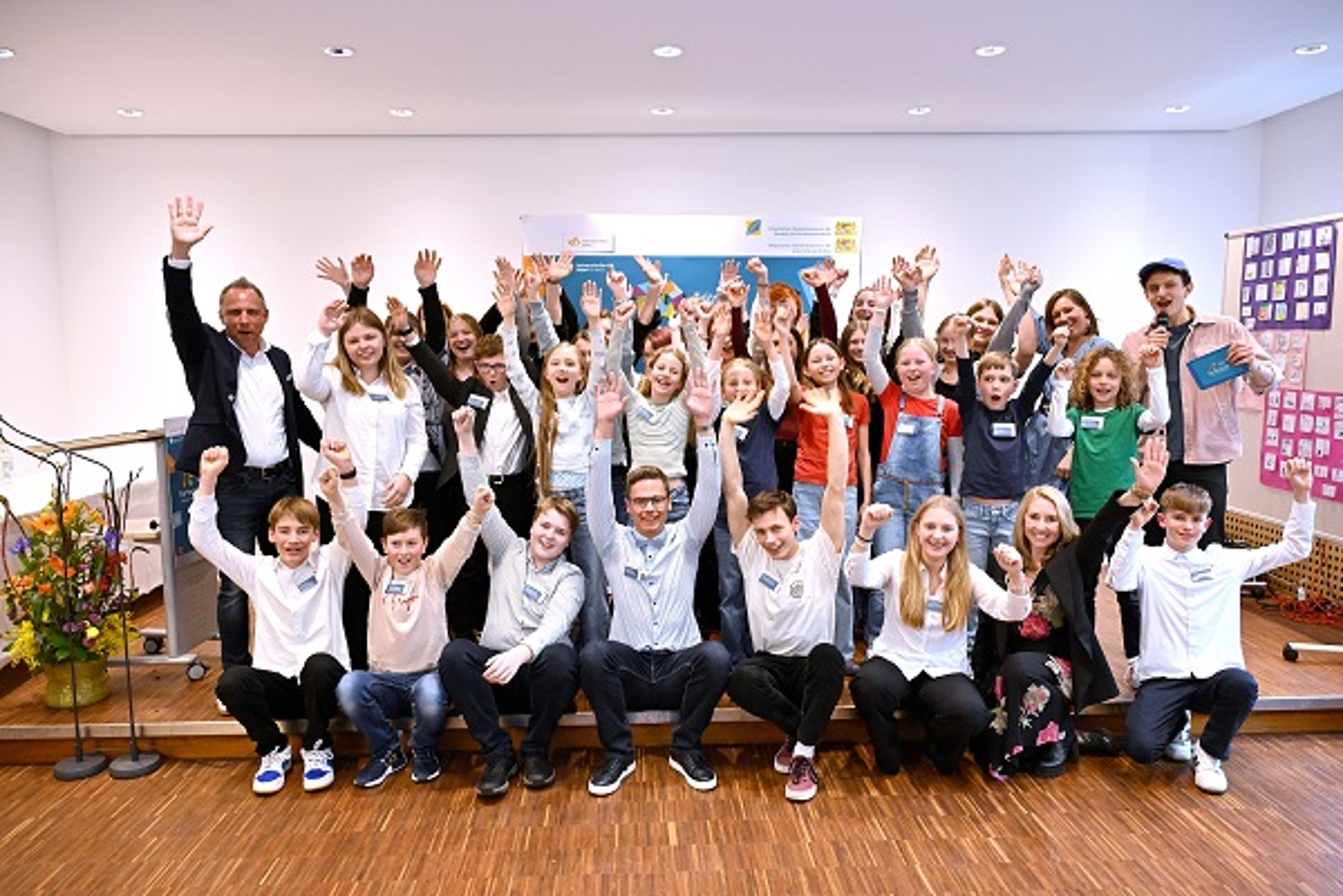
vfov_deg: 47.9
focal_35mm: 27
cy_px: 448
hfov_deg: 67.4
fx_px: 1007
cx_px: 672
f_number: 4
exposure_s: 1/100
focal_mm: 27
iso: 1600
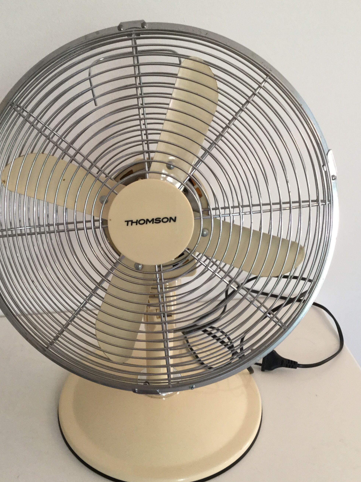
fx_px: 542
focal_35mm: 39
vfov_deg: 47.8
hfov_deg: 36.8
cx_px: 161
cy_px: 264
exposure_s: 1/33
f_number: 2.4
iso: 80
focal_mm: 3.3
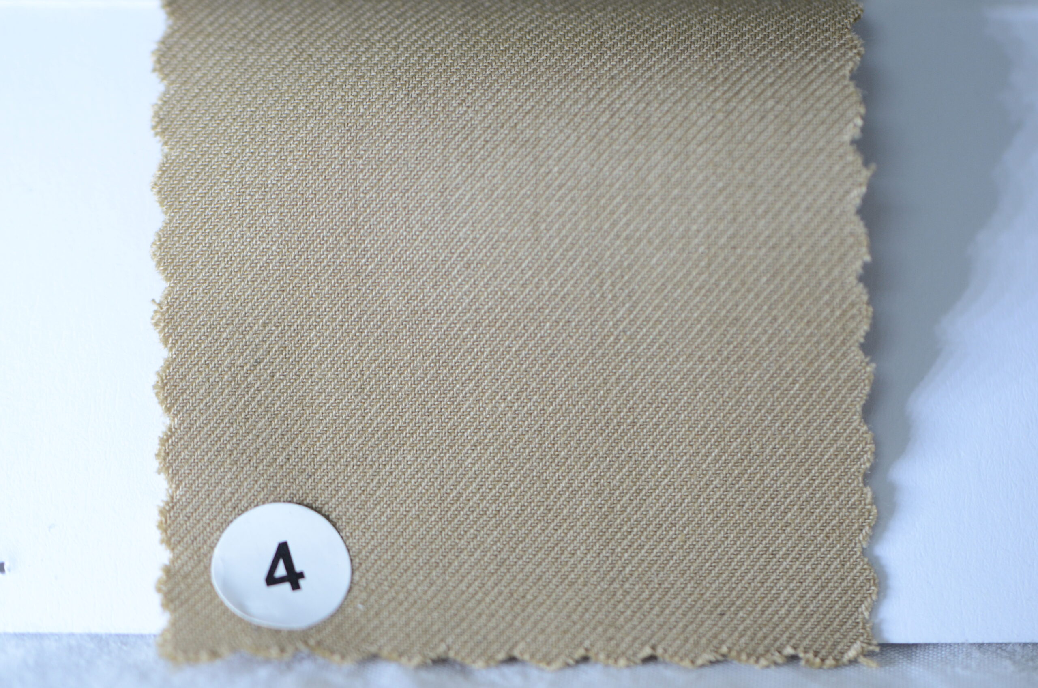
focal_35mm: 135
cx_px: 519
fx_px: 3885
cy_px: 344
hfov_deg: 15.2
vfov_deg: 10.1
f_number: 3.8
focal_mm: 90
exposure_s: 1/125
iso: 800
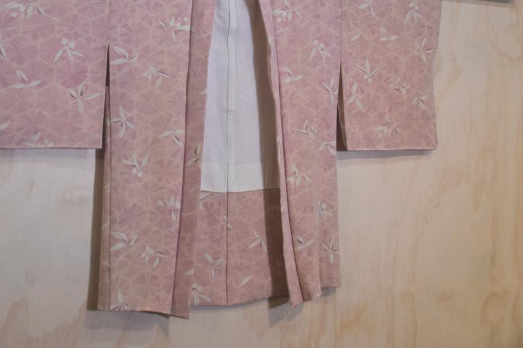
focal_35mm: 53
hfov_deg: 37.2
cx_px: 179
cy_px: 117
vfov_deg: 25.4
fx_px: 770
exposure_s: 1/60
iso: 400
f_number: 4
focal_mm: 26
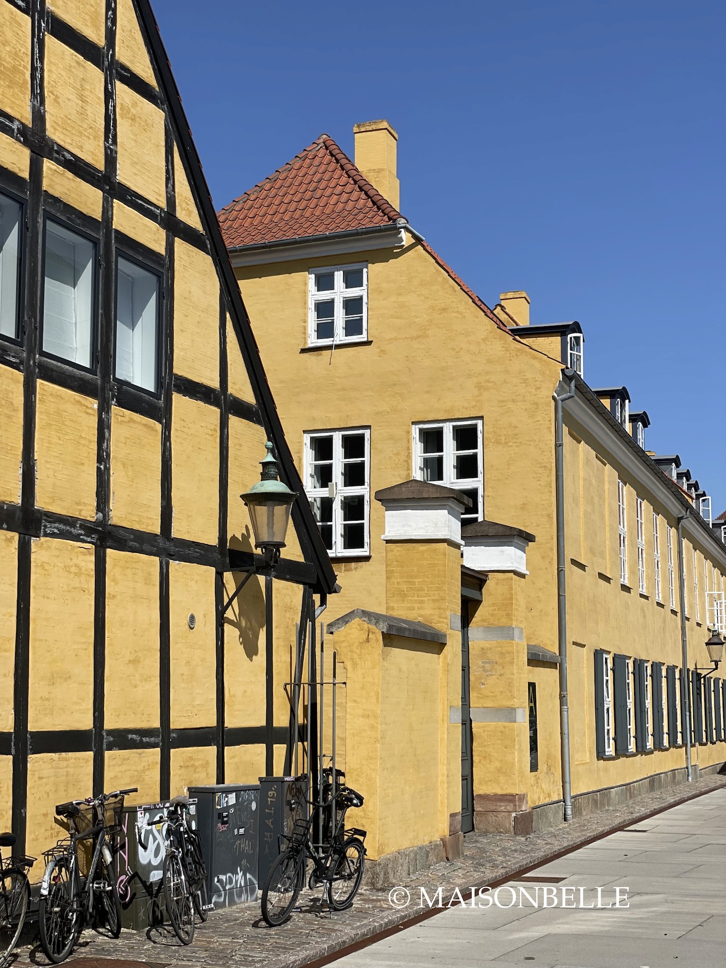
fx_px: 1454
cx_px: 363
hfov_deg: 28.0
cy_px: 484
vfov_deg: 36.8
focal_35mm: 52
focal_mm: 6
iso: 25
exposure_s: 1/2660
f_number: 2
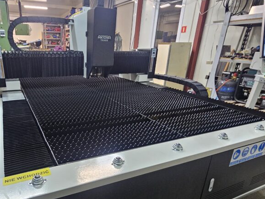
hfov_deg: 71.7
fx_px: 176
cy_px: 122
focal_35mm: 23
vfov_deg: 58.3
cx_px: 88
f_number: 2.2
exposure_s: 1/33.3
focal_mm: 2.2
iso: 320
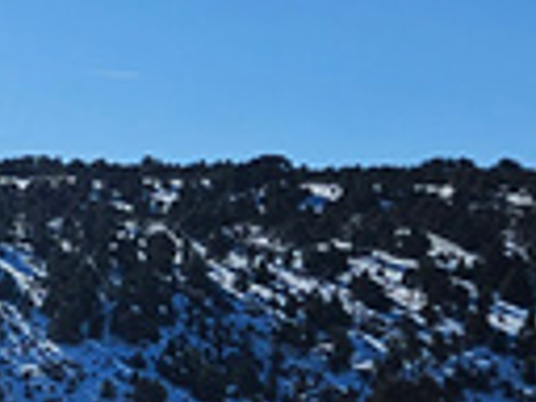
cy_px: 184
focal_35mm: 184
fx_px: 2849
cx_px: -666
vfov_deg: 8.1
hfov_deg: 9.7
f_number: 1.8
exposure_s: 1/5343
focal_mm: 5.4
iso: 25
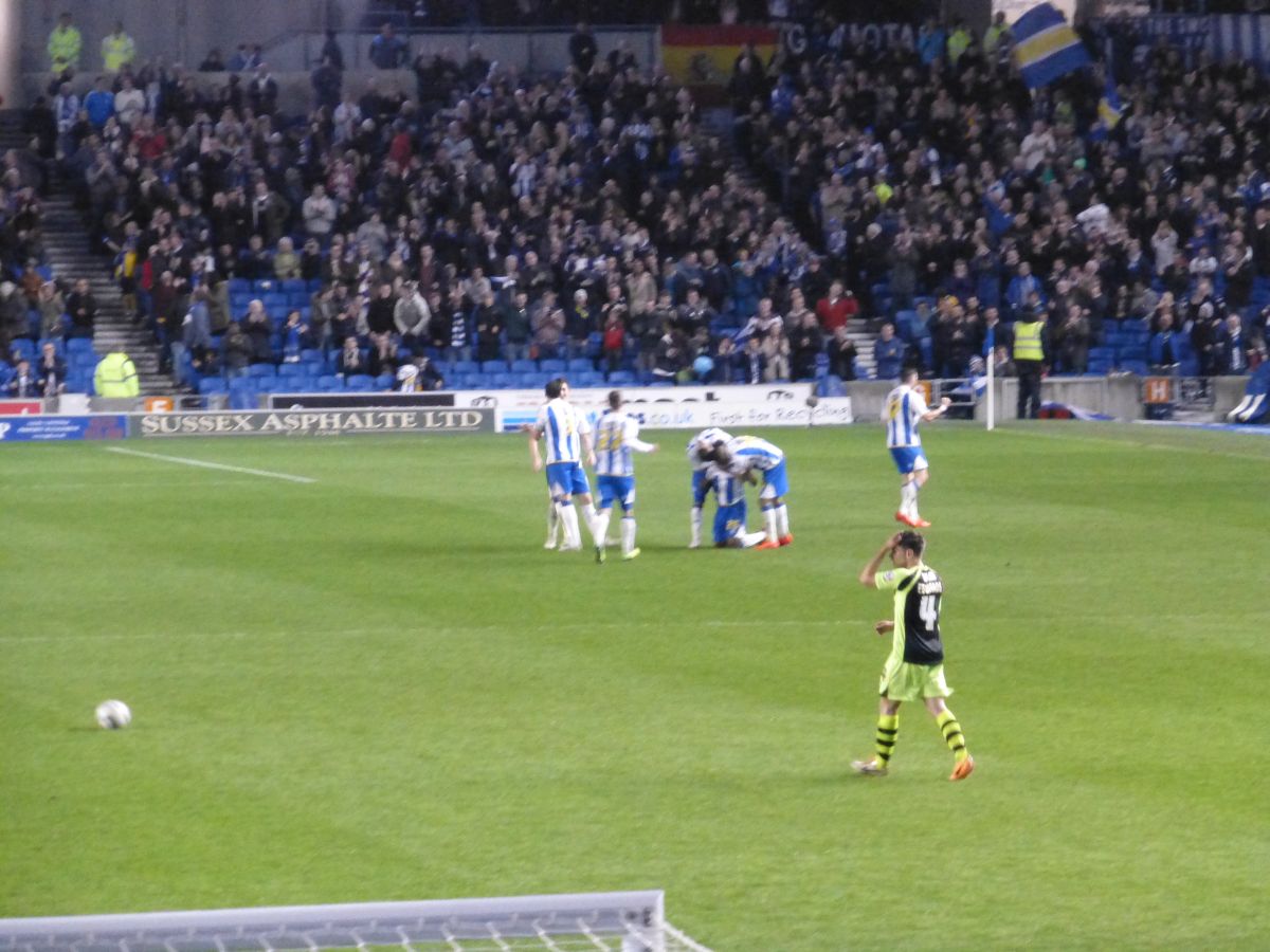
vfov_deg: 6.4
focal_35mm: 231
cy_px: 476
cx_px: 635
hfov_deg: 8.6
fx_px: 8475
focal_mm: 41.3
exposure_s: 1/40
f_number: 5.6
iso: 1600
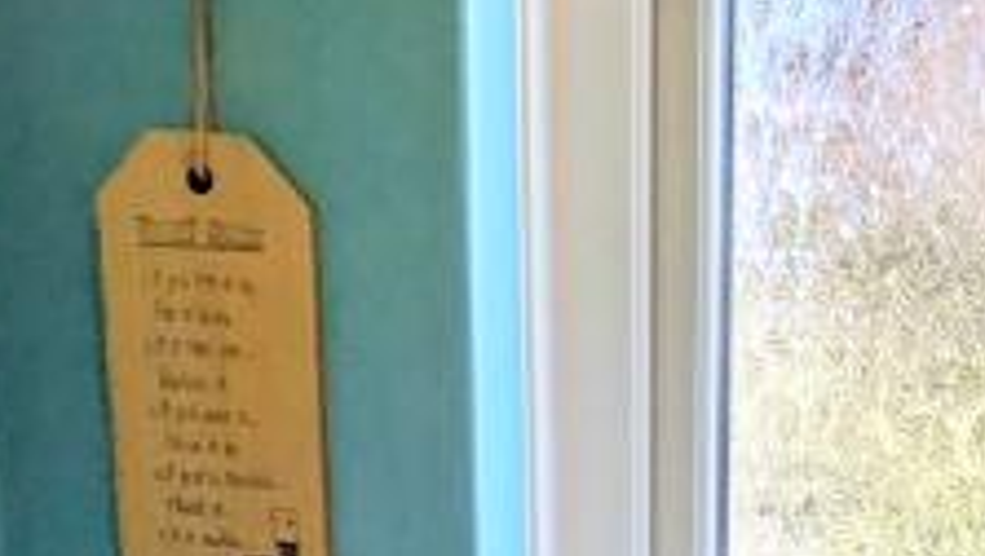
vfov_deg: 14.2
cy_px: 1150
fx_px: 1830
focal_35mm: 70
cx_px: 1144
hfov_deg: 27.0
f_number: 2.2
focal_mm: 1.83
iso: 43
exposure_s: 1/369
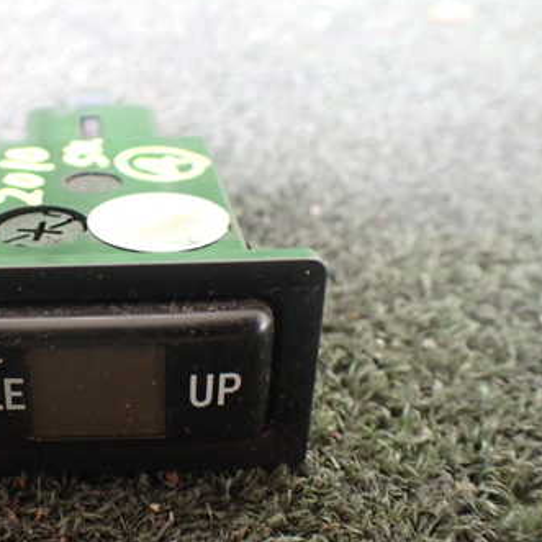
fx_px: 850
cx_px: 80
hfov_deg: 33.9
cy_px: 269
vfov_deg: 35.4
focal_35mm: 48
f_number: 2.3
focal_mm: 5.4
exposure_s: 1/30
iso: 800
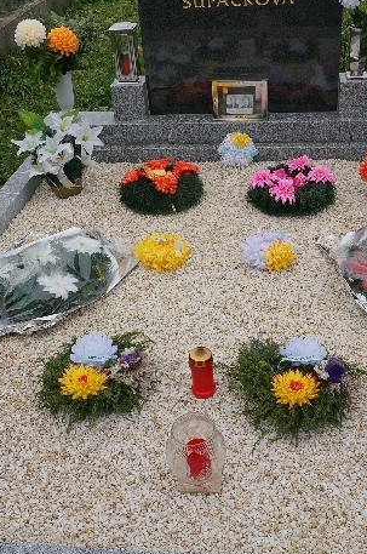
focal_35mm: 42
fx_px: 645
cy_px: 278
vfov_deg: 46.5
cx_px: 213
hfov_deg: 31.7
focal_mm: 16
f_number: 9
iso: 400
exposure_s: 1/160
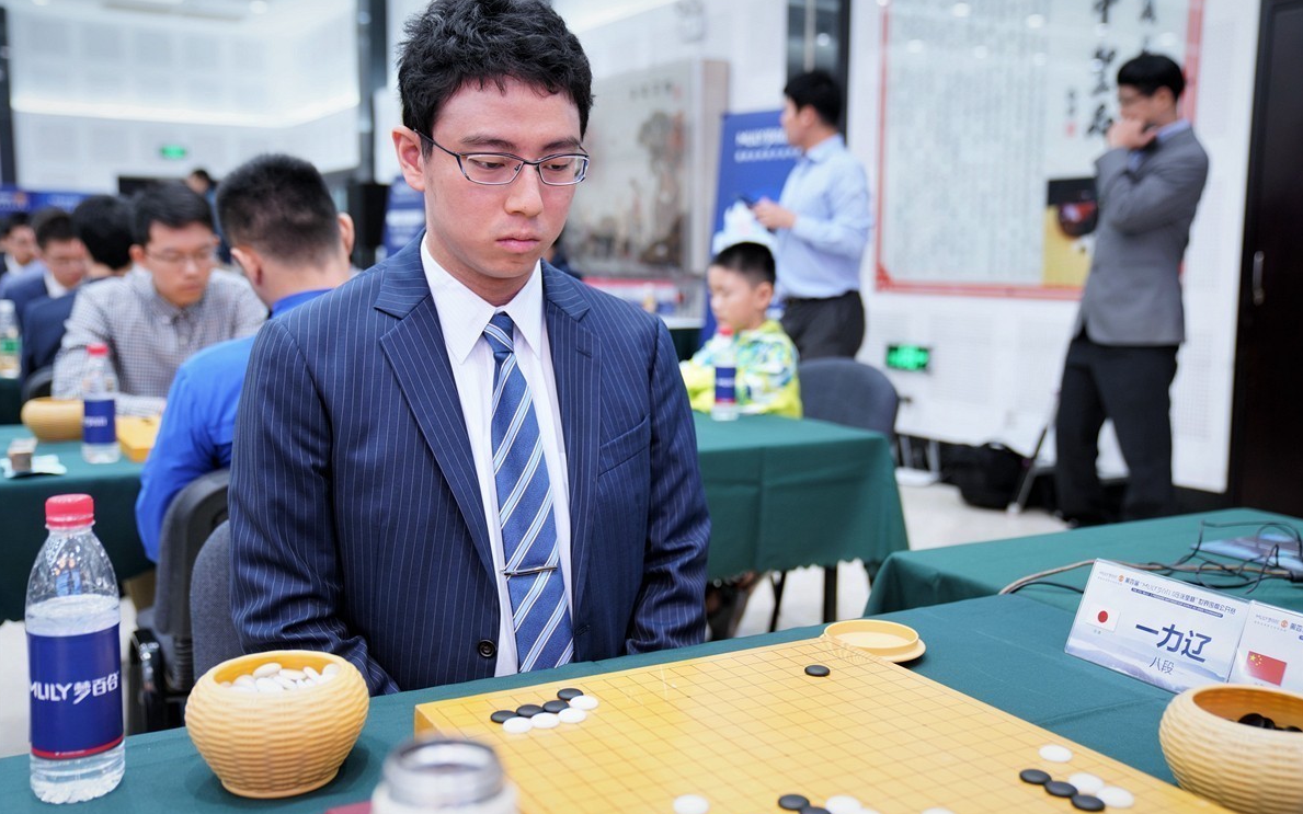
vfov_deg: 35.3
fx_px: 1278
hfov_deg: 54.0
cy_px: 408
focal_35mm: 36
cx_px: 652
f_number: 2.8
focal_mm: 35
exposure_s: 1/40
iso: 400
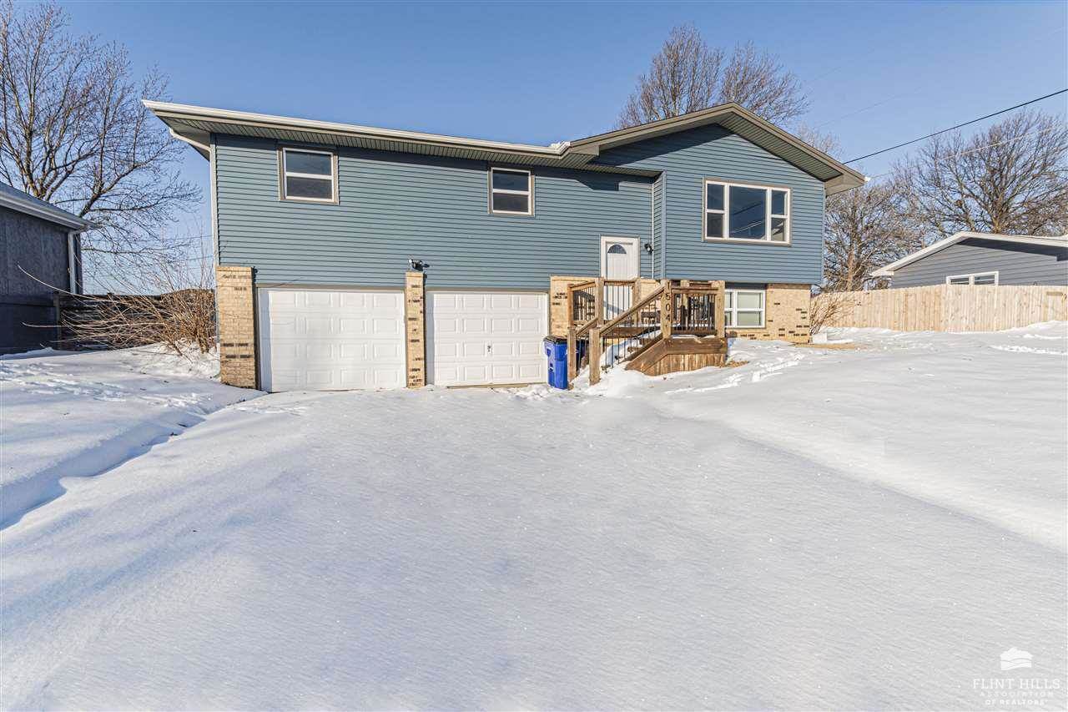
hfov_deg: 100.4
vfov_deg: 77.3
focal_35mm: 15
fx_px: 445
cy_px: 356
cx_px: 534
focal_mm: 10
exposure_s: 1/160
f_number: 10
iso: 100
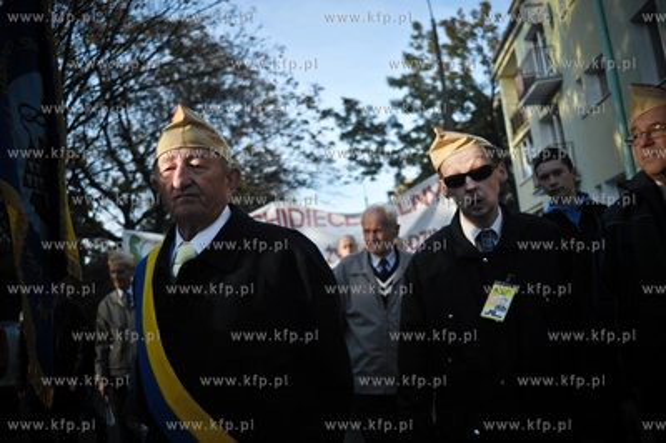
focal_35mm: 35
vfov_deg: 37.8
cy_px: 222
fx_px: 647
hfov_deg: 54.5
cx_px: 333
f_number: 3.3
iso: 400
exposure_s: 1/2000
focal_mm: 35
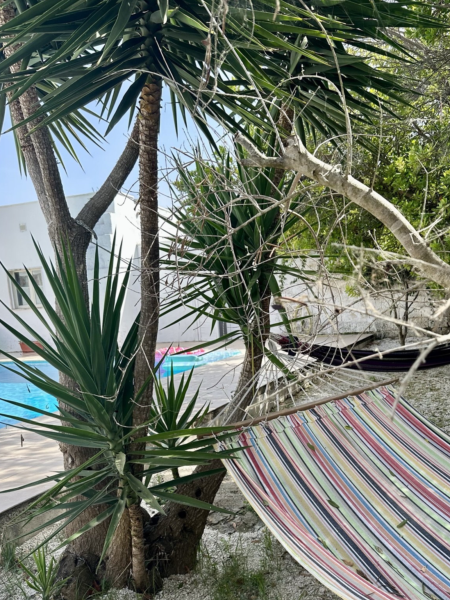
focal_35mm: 32
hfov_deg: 43.9
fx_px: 555
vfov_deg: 56.3
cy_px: 364
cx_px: 276
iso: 80
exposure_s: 1/1119
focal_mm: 6.86
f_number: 1.78
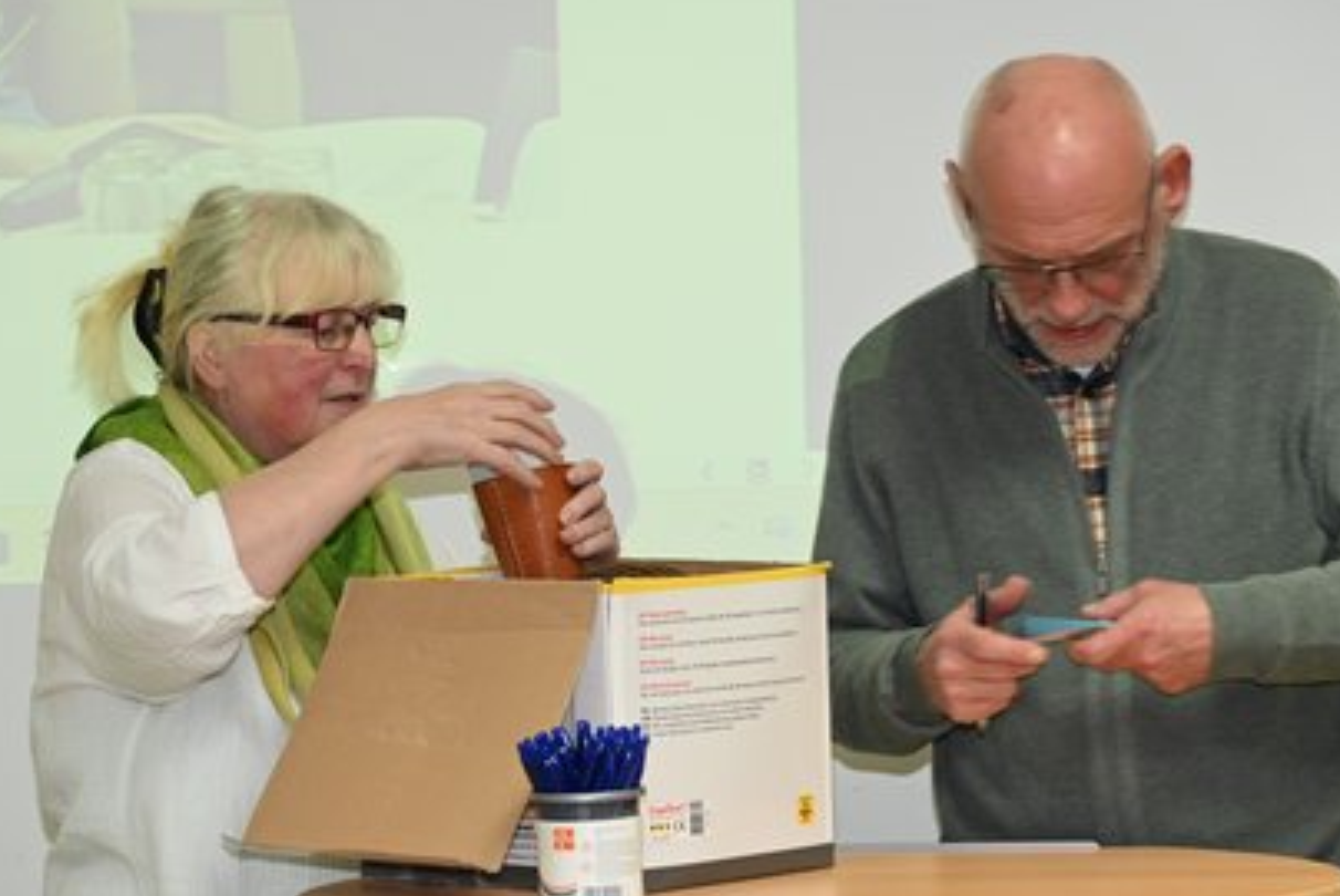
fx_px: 6146
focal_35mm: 165
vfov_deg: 8.3
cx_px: 687
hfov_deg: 12.4
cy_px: 486
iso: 1400
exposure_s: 1/60
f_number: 7.1
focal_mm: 145
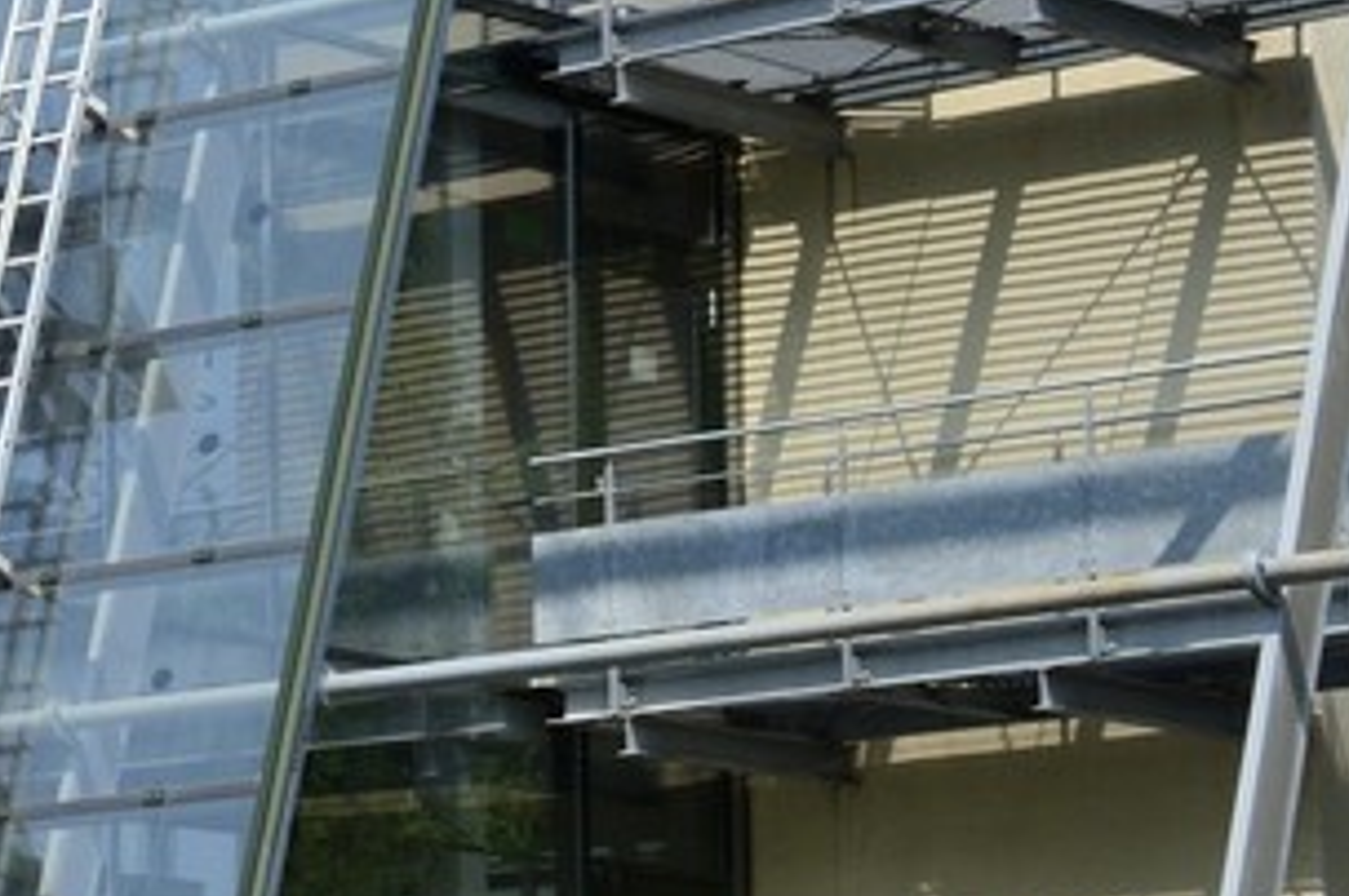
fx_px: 6887
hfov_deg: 9.6
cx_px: -2157
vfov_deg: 7.3
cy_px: 1255
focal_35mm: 184
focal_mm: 35
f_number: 10
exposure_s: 1/320
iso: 200
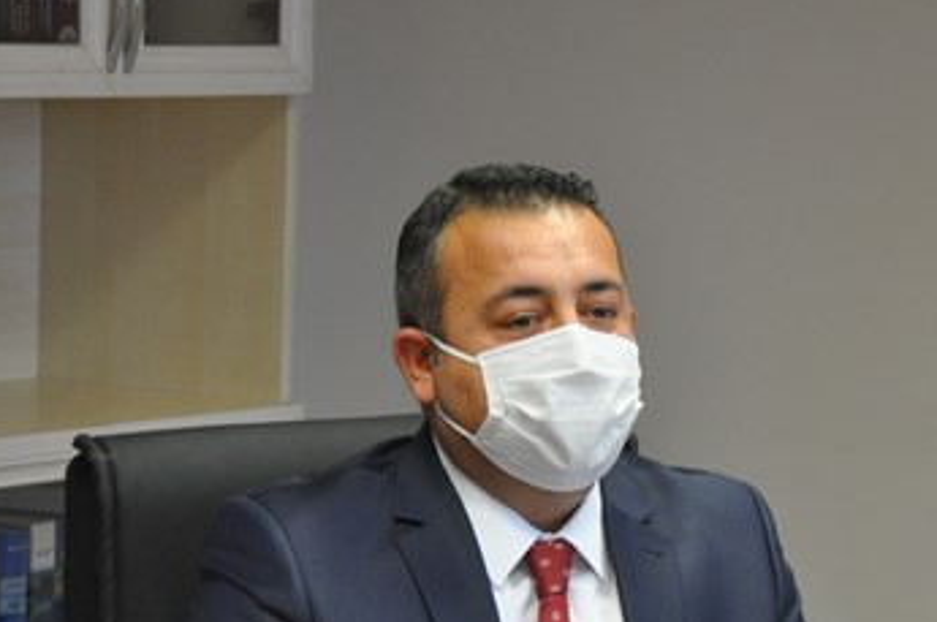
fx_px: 5146
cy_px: 530
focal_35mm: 198
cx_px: 652
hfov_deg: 10.4
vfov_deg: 6.9
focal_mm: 70
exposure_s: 1/80
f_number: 5.3
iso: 1600
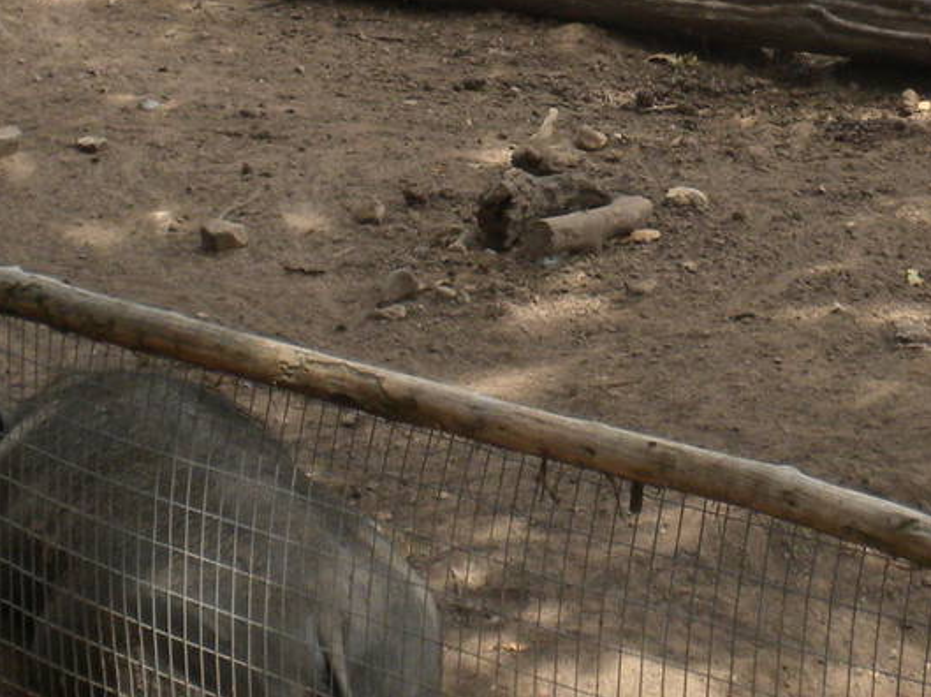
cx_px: 671
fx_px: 3010
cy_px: 106
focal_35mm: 112
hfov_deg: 17.5
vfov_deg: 13.1
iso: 97
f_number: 3.5
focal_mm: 6.6
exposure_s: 1/554
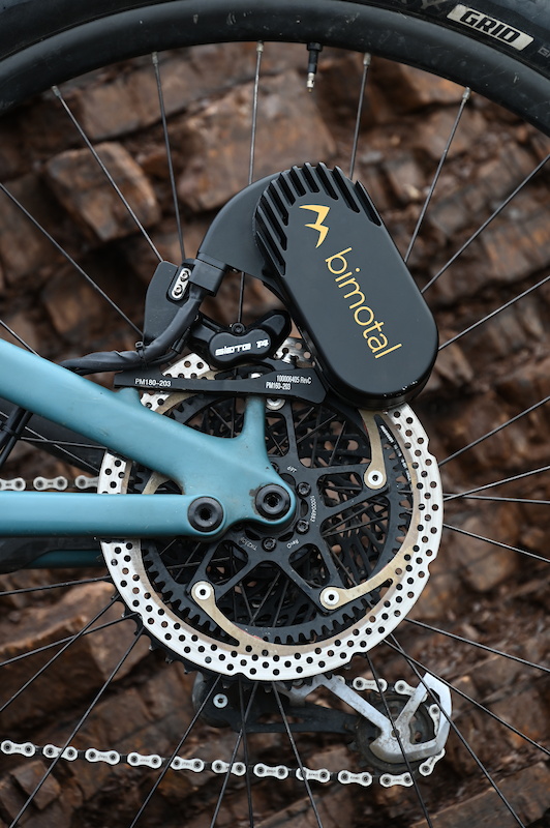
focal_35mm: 200
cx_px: 275
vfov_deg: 10.3
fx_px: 4591
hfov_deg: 6.9
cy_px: 414
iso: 250
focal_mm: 200
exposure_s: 1/200
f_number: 6.3
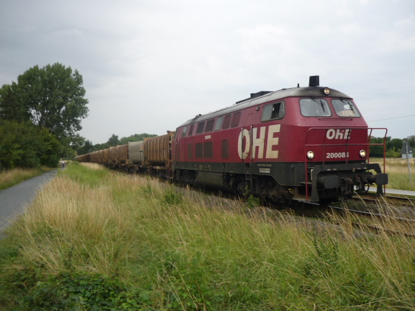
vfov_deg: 42.9
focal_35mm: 33
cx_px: 208
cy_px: 156
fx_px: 396
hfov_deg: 55.4
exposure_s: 1/160
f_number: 8
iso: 100
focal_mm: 5.5
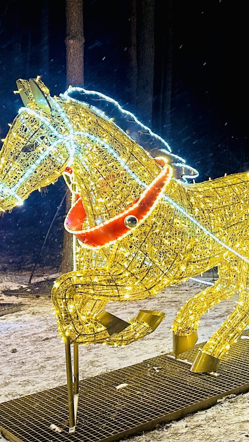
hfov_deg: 22.3
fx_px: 587
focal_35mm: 50
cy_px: 218
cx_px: 289
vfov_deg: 41.3
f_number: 1.78
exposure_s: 1/50
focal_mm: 6.86
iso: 320
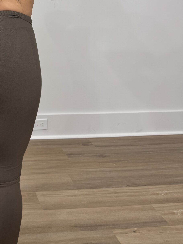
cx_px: -11
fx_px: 359
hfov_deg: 26.6
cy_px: 11
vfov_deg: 34.7
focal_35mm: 51
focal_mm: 6.76
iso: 80
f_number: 1.78
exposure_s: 1/120
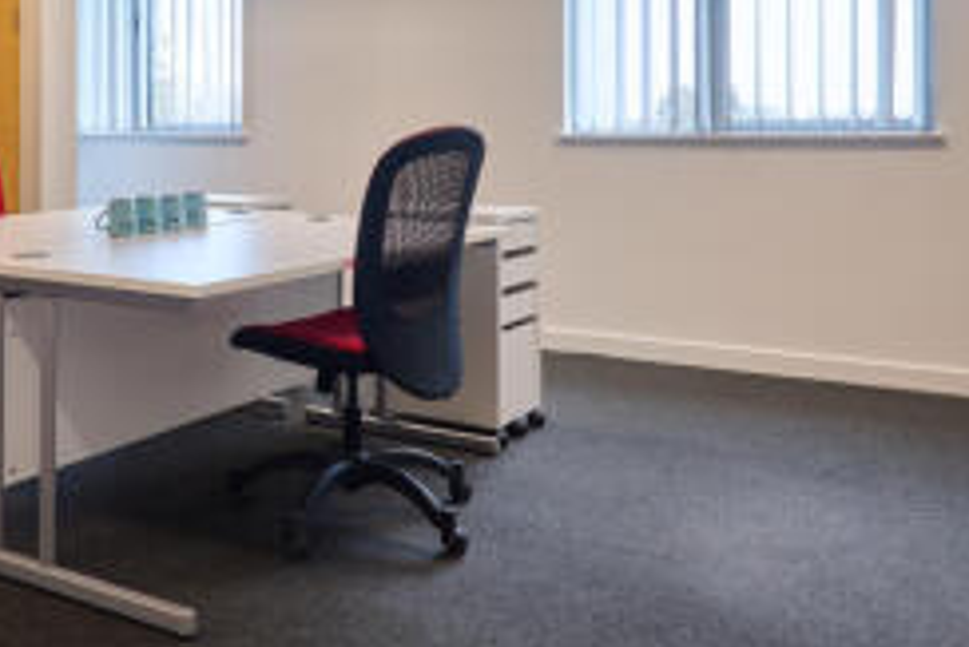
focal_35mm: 39
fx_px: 1050
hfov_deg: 48.0
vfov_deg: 33.9
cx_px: 266
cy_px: 204
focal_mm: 20
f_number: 9
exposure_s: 1/5
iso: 80
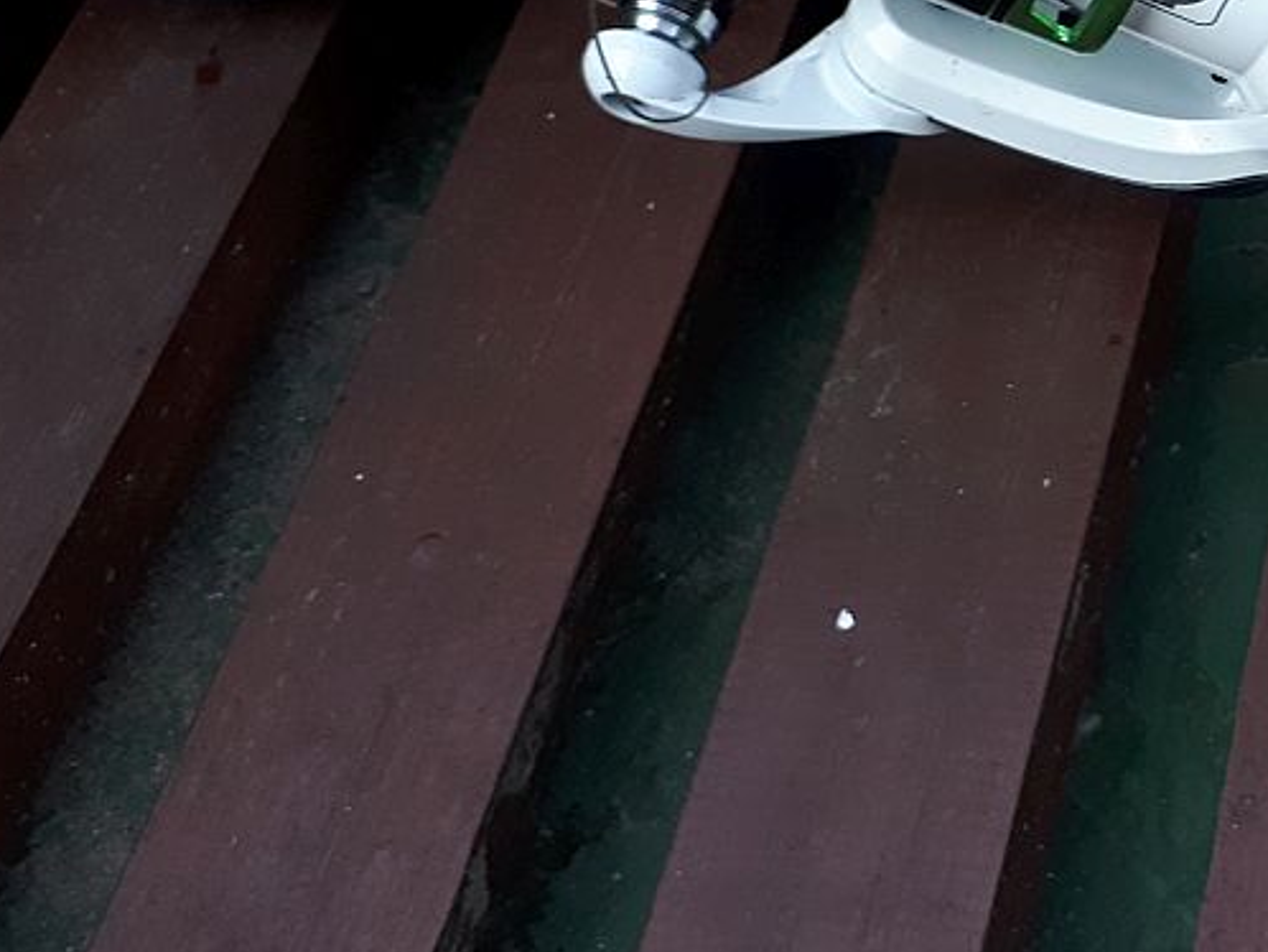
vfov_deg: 22.0
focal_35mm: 65
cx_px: 1370
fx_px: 2382
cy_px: 61
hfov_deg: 27.5
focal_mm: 3.6
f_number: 1.9
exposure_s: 1/100
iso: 80
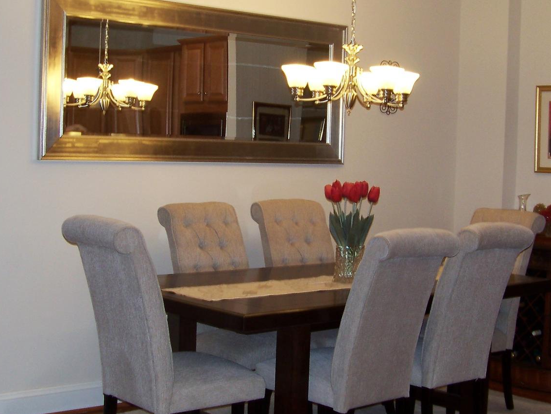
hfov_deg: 29.8
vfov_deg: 22.6
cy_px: 187
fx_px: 1035
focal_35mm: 65
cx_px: 305
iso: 64
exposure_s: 1/30
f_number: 2.8
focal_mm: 5.85
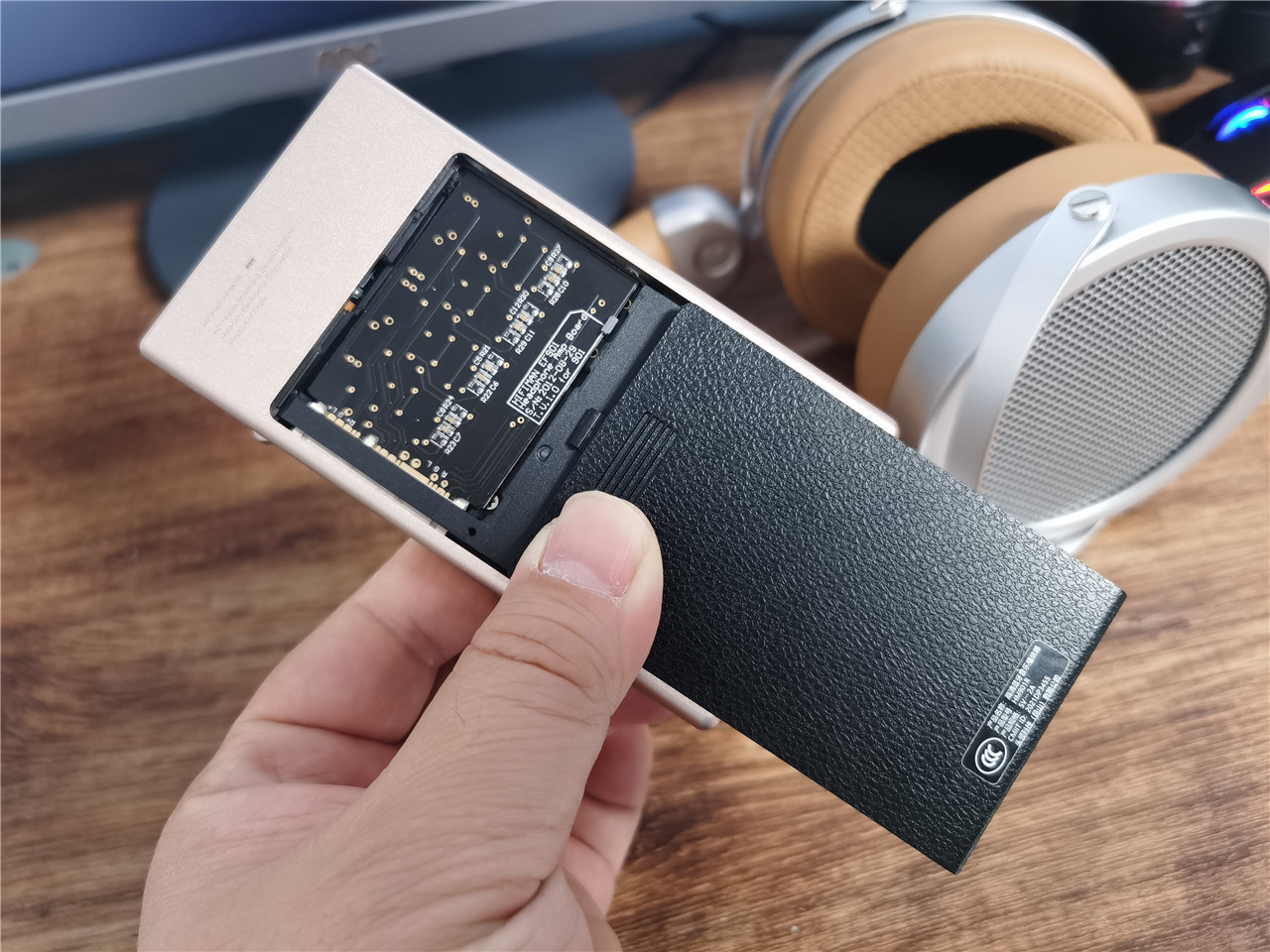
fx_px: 991
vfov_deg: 51.4
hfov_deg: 65.3
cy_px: 476
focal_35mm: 27
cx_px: 635
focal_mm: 5.56
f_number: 1.6
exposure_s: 1/40
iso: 400
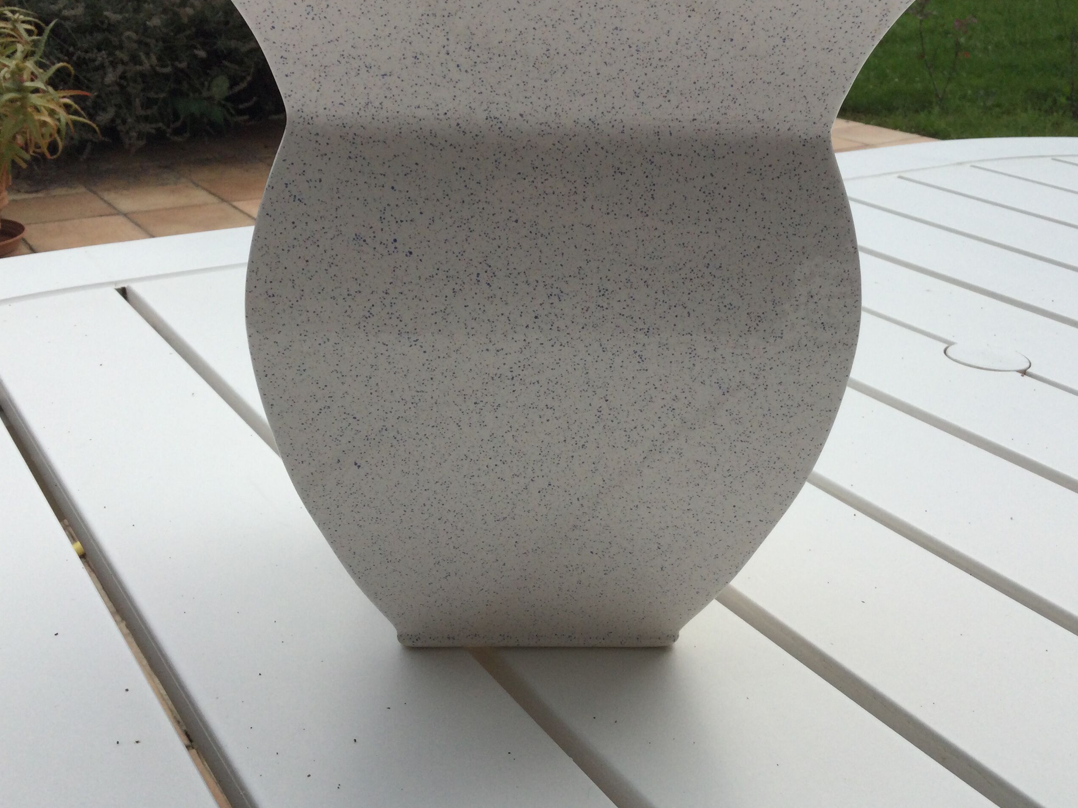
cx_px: 565
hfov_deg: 46.8
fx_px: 1246
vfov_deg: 35.9
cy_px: 352
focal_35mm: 40
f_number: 2.4
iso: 25
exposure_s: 1/1314
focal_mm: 3.3
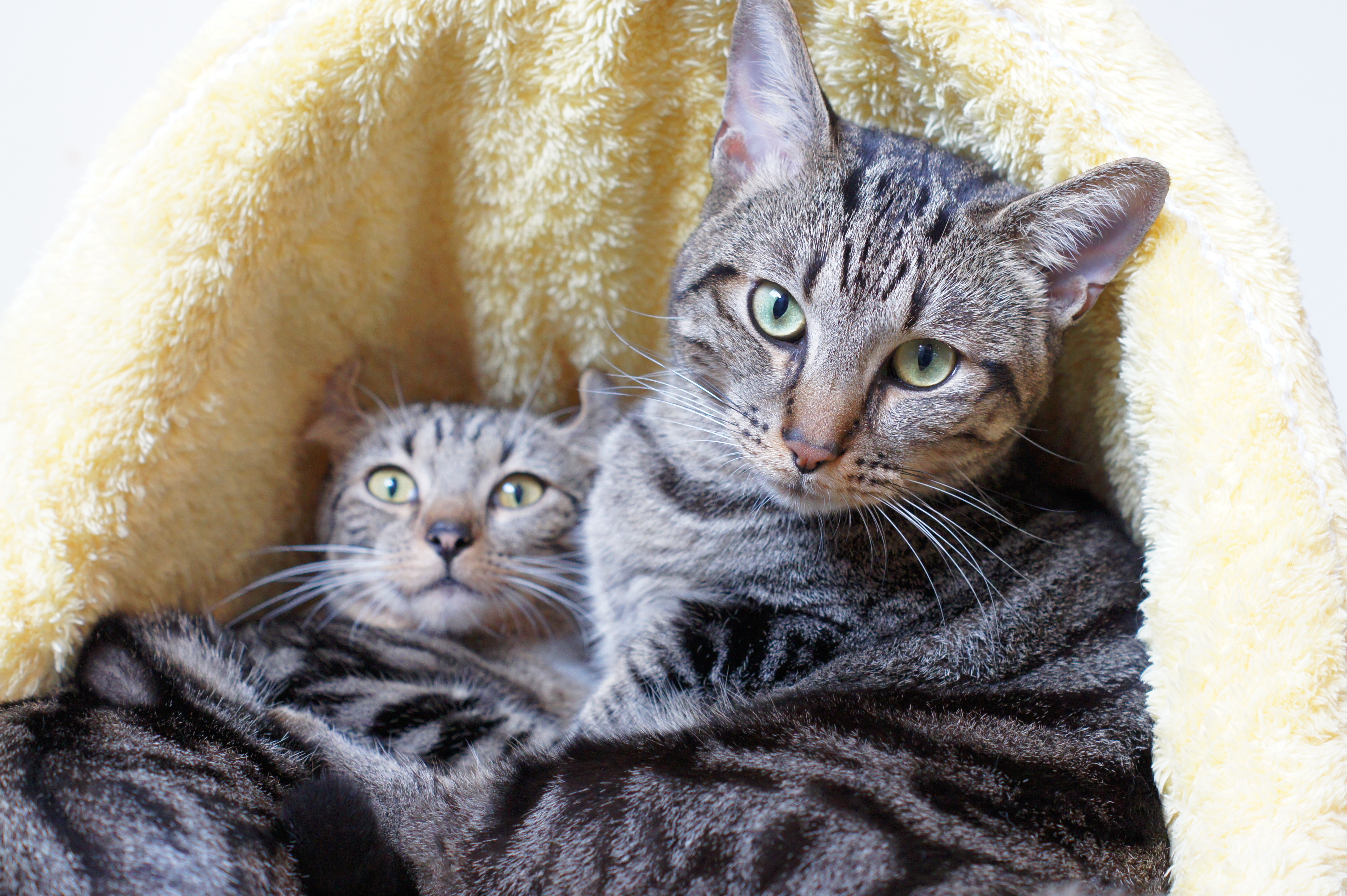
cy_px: 448
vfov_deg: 18.2
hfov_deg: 27.0
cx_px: 674
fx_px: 2805
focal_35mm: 75
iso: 1000
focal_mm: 50
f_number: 4
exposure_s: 1/80
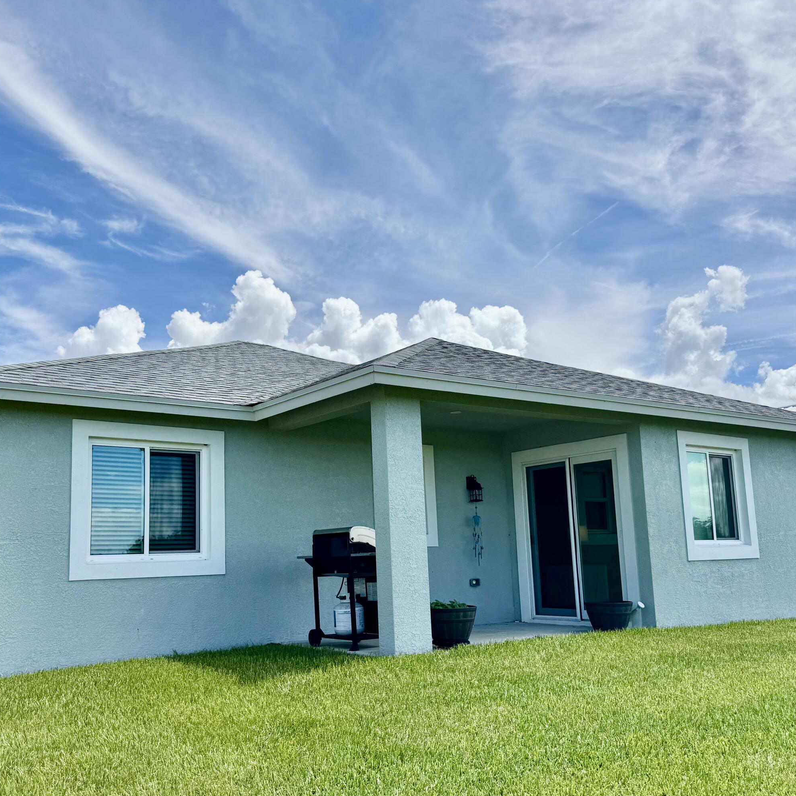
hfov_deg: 51.0
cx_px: 352
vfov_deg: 51.0
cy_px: 440
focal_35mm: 32
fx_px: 833
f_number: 1.78
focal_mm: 6.76
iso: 80
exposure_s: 1/6410
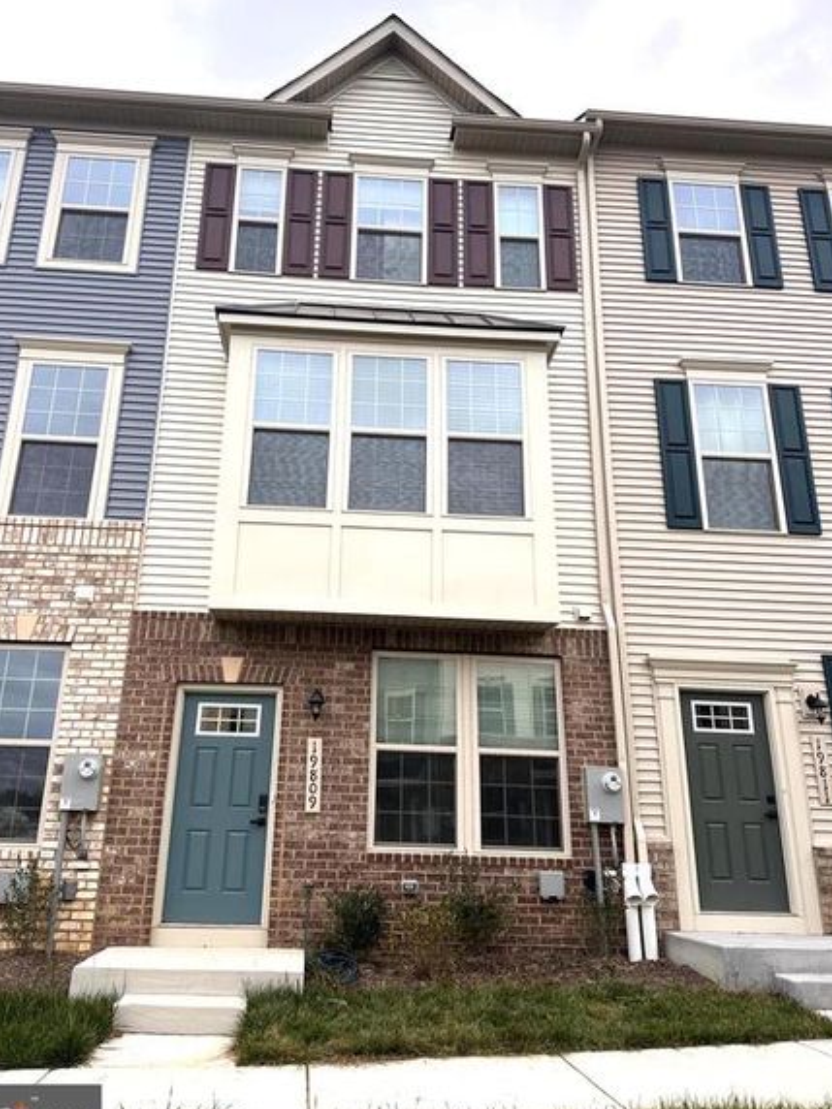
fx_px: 897
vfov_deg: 63.3
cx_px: 376
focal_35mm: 28
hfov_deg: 49.7
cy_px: 507
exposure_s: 1/604
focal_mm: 6.86
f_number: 1.78
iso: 80
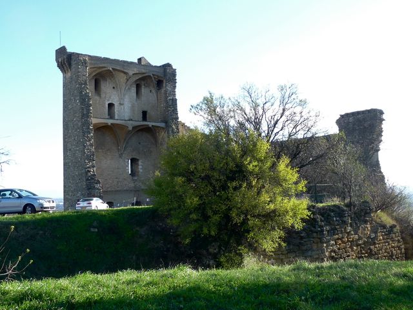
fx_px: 465
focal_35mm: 39
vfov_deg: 36.8
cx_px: 206
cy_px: 155
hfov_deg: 47.9
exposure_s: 1/400
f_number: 2.8
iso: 100
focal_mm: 4.8
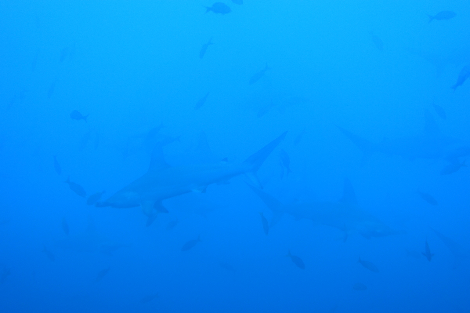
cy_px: 156
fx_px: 666
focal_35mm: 51
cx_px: 235
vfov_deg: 26.5
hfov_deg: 38.9
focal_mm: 18.7
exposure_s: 1/80
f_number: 2.8
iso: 125
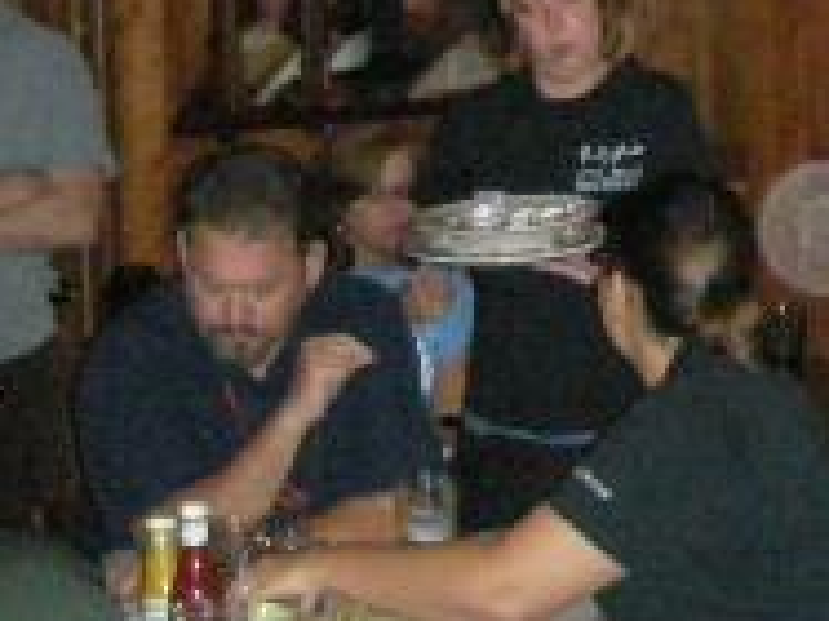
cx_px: 1188
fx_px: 3016
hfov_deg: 14.7
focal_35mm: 126
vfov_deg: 11.7
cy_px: 177
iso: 628
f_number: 2.8
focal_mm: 5.8
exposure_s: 1/60
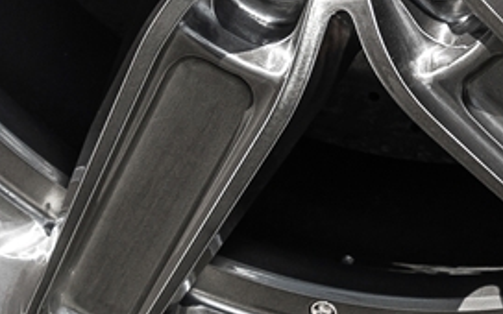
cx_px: 749
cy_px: -344
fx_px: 3852
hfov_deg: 7.3
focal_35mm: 281
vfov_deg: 4.6
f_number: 6.3
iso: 160
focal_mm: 39
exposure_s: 1/200
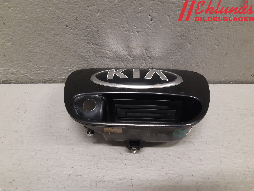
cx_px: 127
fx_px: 191
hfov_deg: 67.3
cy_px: 96
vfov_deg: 53.1
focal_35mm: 26
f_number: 1.7
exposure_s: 1/50
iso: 160
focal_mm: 3.93
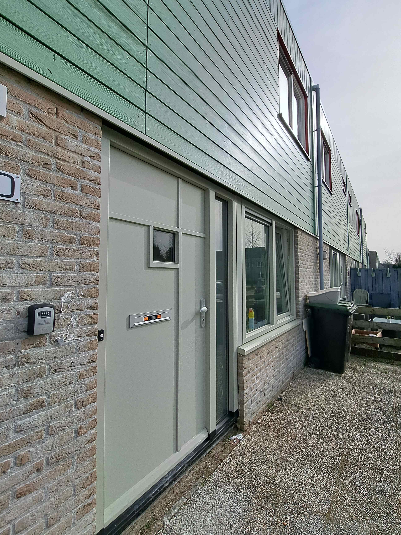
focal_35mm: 15
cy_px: 266
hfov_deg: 81.5
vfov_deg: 98.2
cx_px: 222
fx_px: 232
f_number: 2.2
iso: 50
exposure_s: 1/3012
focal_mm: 1.74
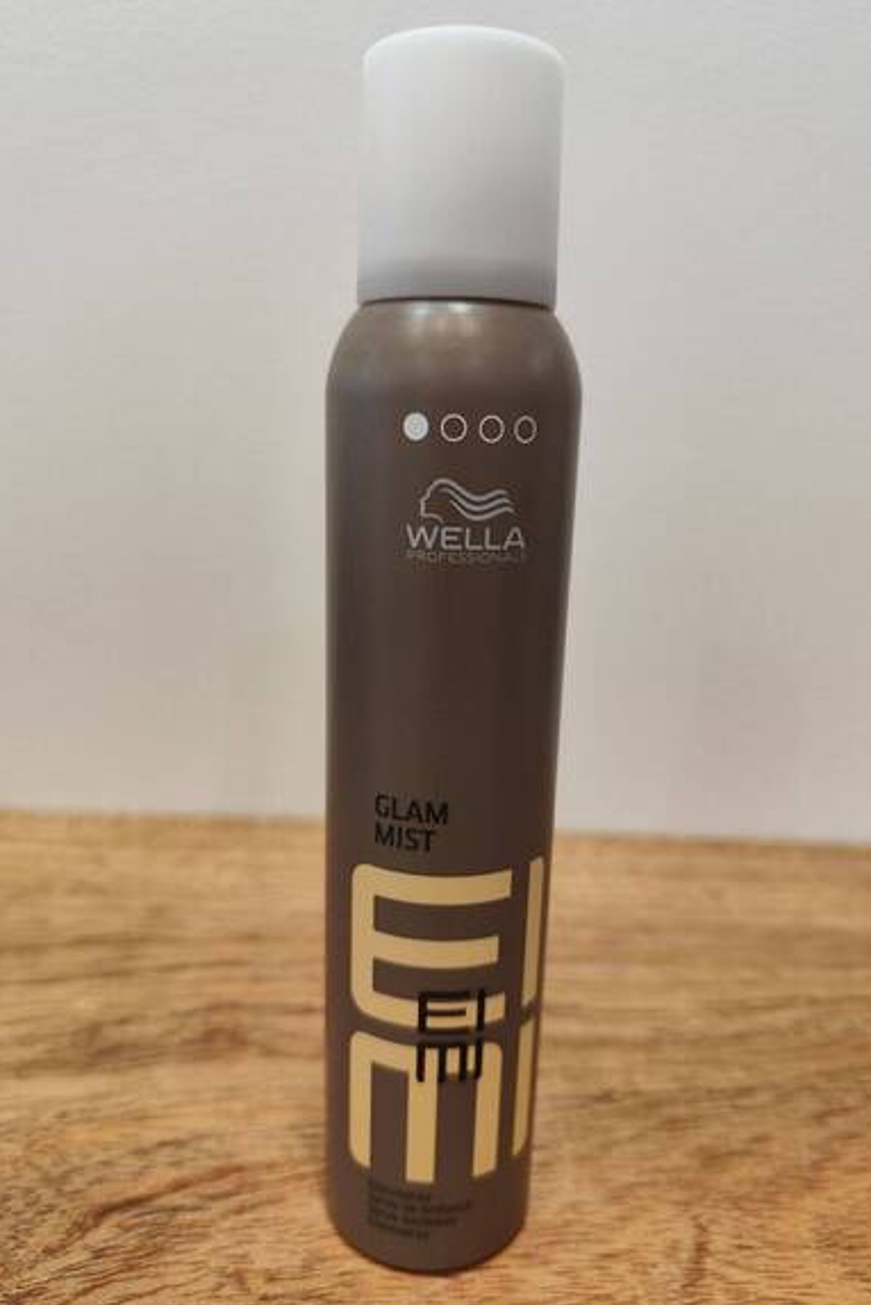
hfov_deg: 51.3
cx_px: 432
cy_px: 673
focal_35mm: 25
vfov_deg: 71.5
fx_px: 907
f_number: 1.65
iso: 500
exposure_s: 1/100
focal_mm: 6.19
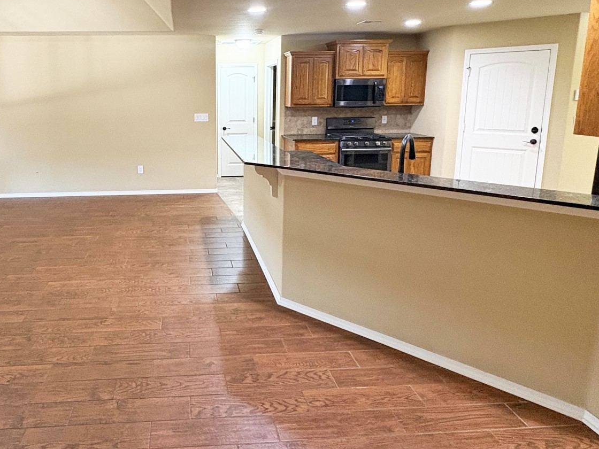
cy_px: 154
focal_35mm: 24
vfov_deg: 55.8
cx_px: 201
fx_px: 415
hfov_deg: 69.6
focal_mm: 2.22
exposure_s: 1/60
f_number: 2.2
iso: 500
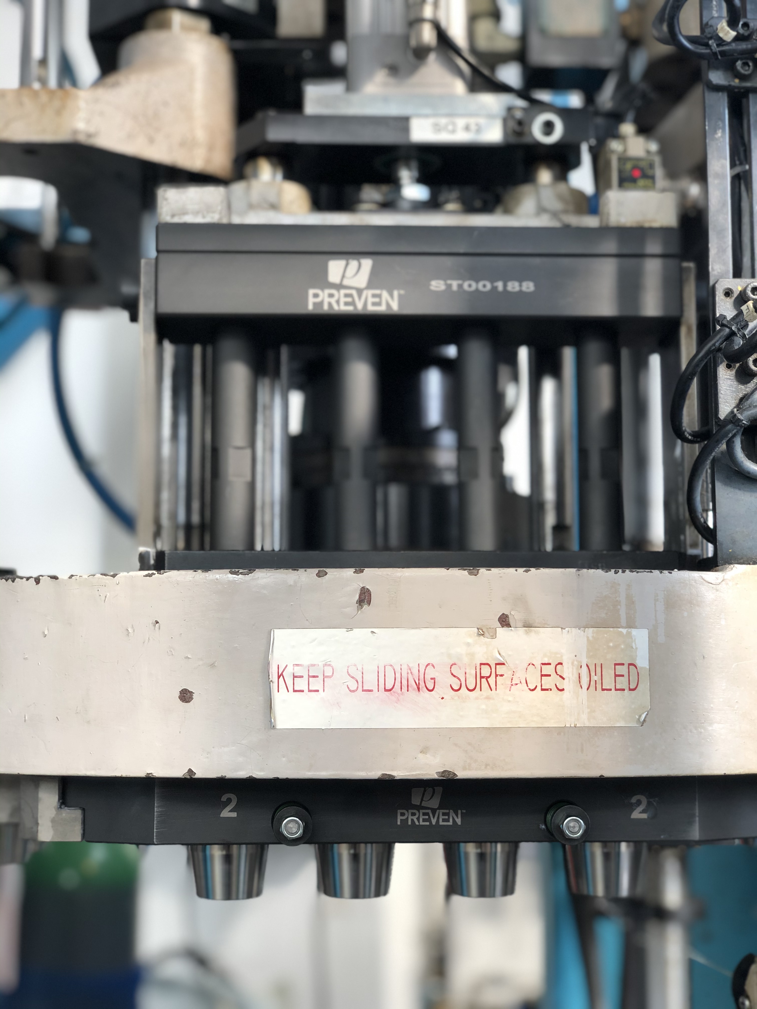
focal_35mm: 52
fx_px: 1516
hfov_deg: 28.0
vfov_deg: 36.8
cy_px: 504
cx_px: 378
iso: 25
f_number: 2.4
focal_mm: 6
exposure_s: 1/60
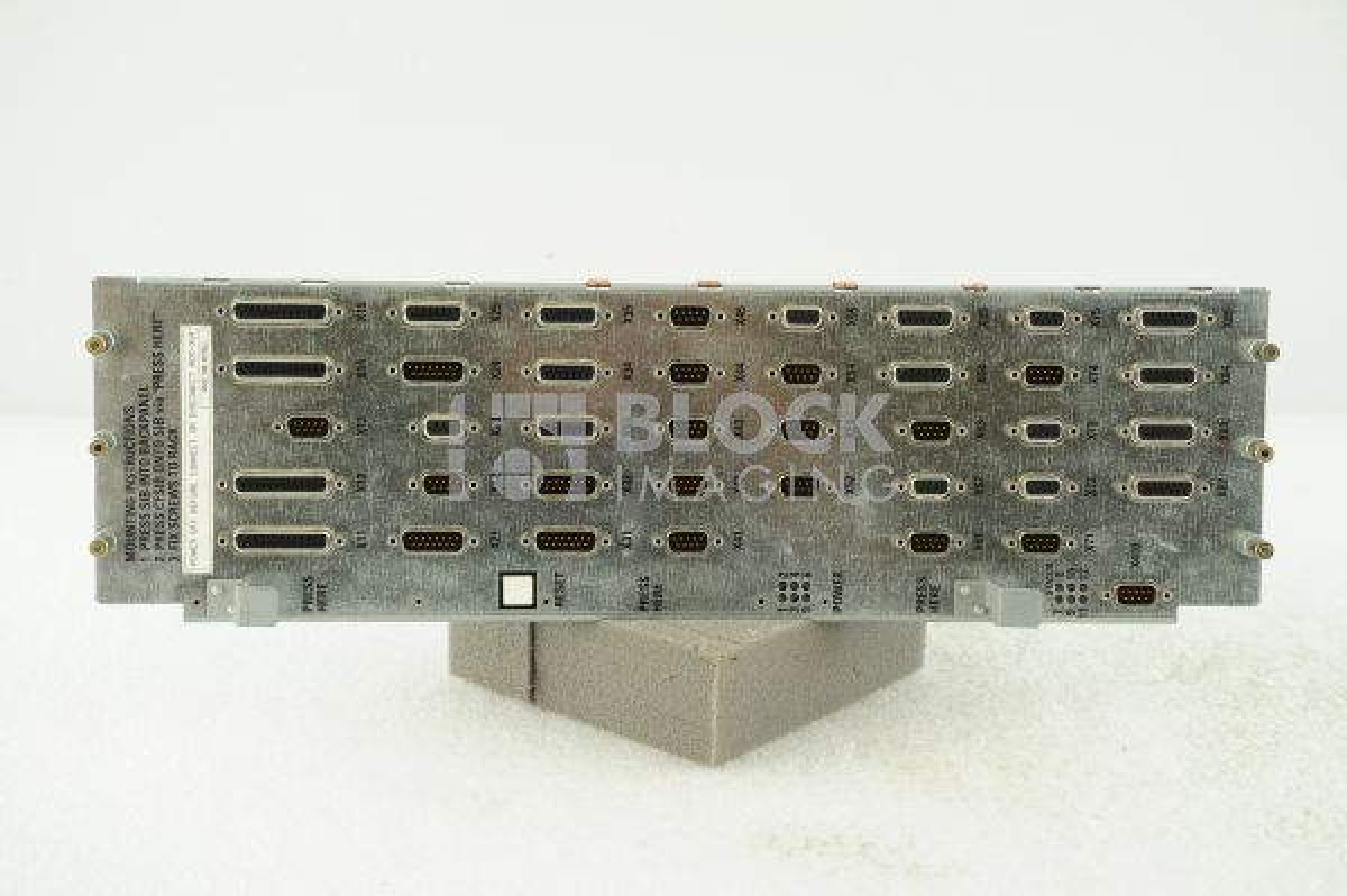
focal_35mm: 62
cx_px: 674
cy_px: 448
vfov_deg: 21.9
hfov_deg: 32.4
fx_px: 2318
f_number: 9
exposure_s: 1/125
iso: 1600
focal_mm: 62
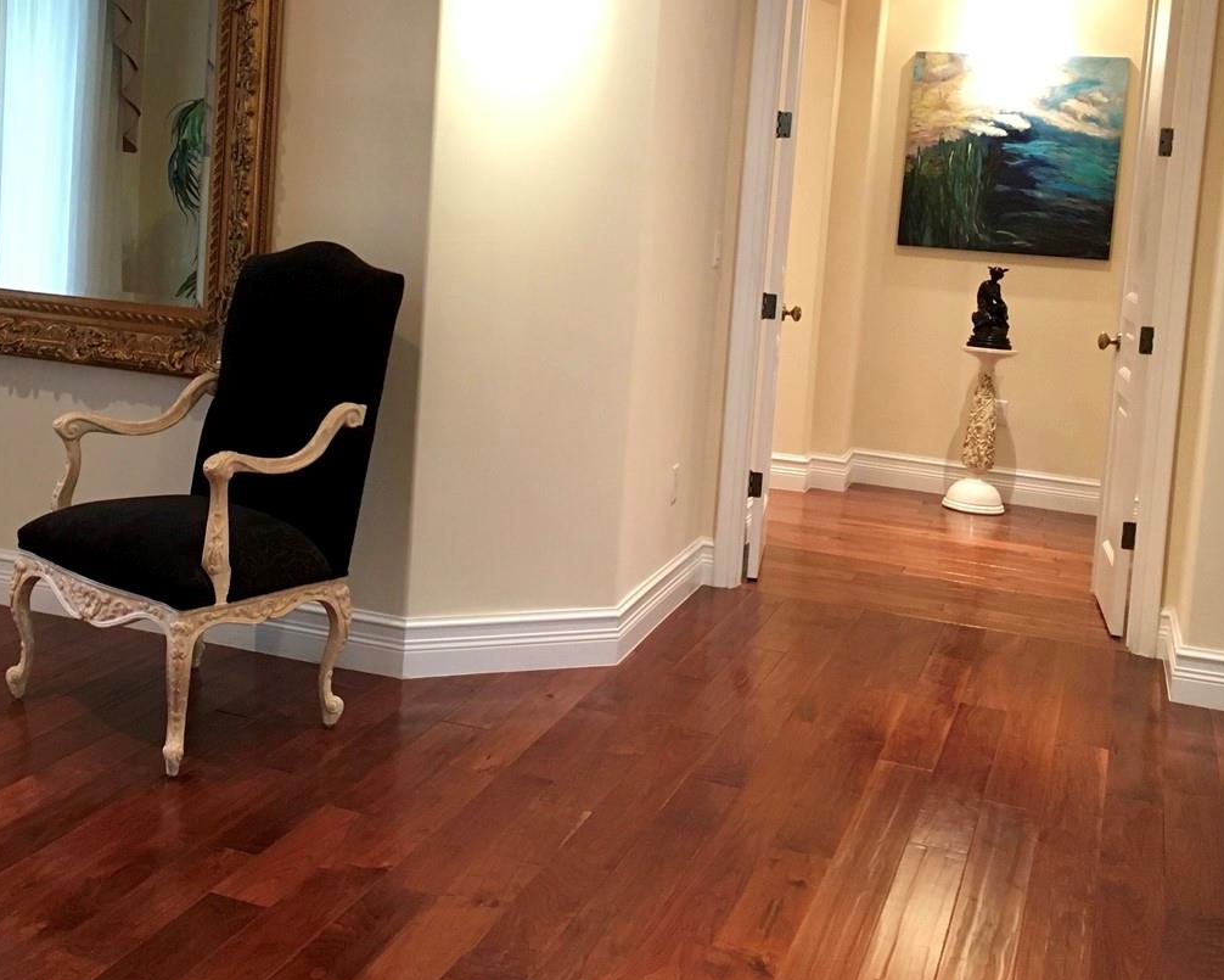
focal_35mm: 45
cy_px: 302
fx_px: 1630
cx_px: 403
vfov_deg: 33.1
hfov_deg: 40.6
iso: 160
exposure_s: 1/30
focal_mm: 4.15
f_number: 2.2
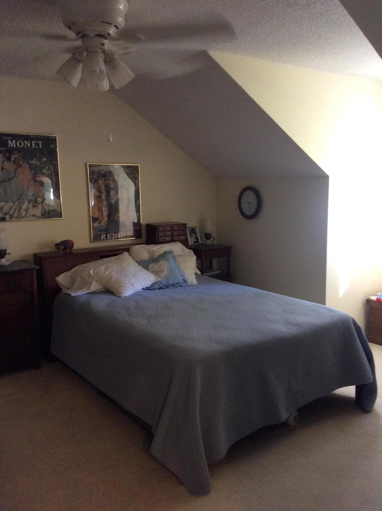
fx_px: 472
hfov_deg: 44.0
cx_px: 191
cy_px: 256
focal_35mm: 32
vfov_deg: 56.9
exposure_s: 1/24
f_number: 2.4
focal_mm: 3.3
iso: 200
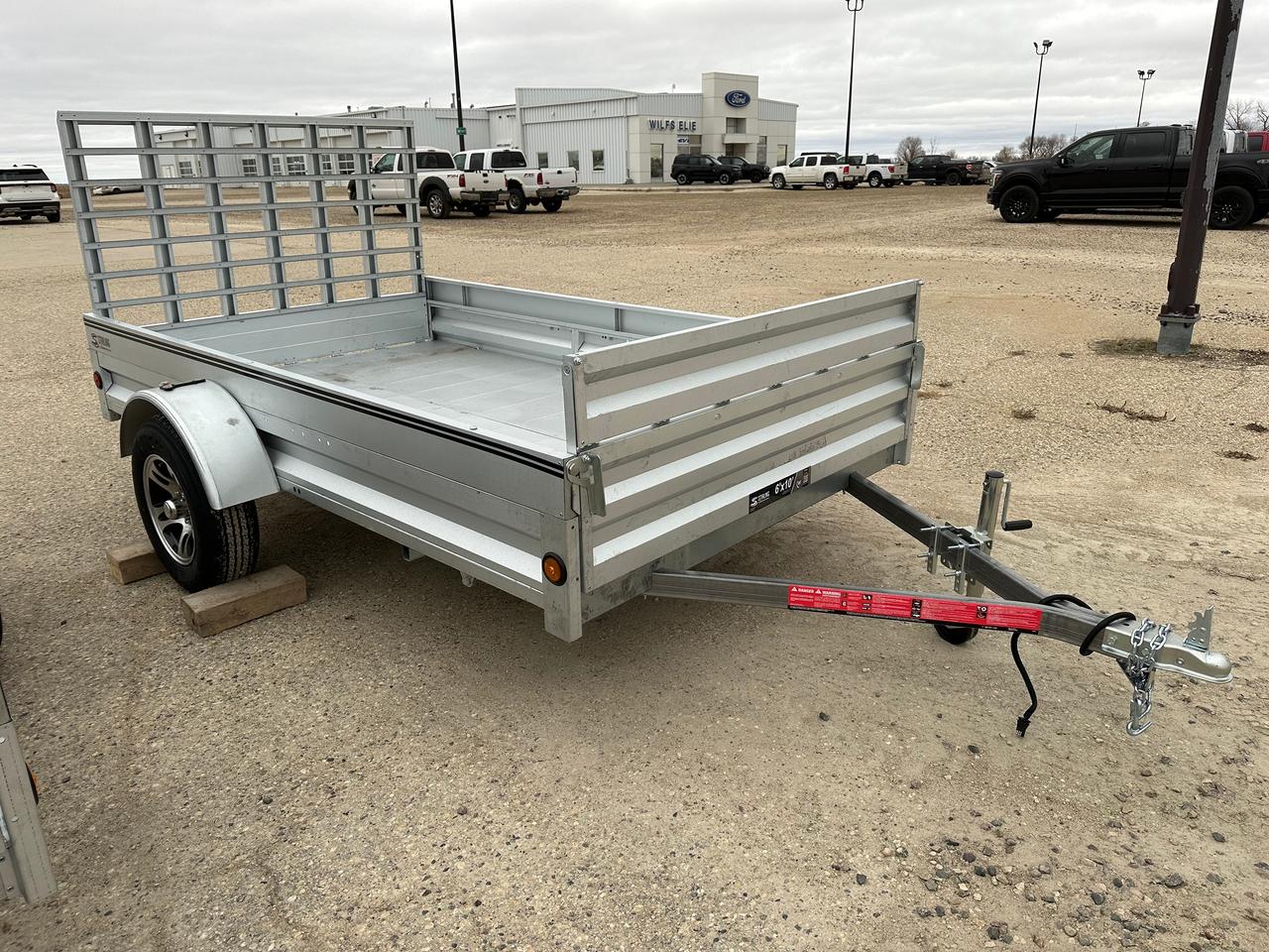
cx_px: 634
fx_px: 880
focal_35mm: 24
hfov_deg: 71.6
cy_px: 476
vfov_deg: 56.8
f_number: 1.78
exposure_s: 1/489
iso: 80
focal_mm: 6.86
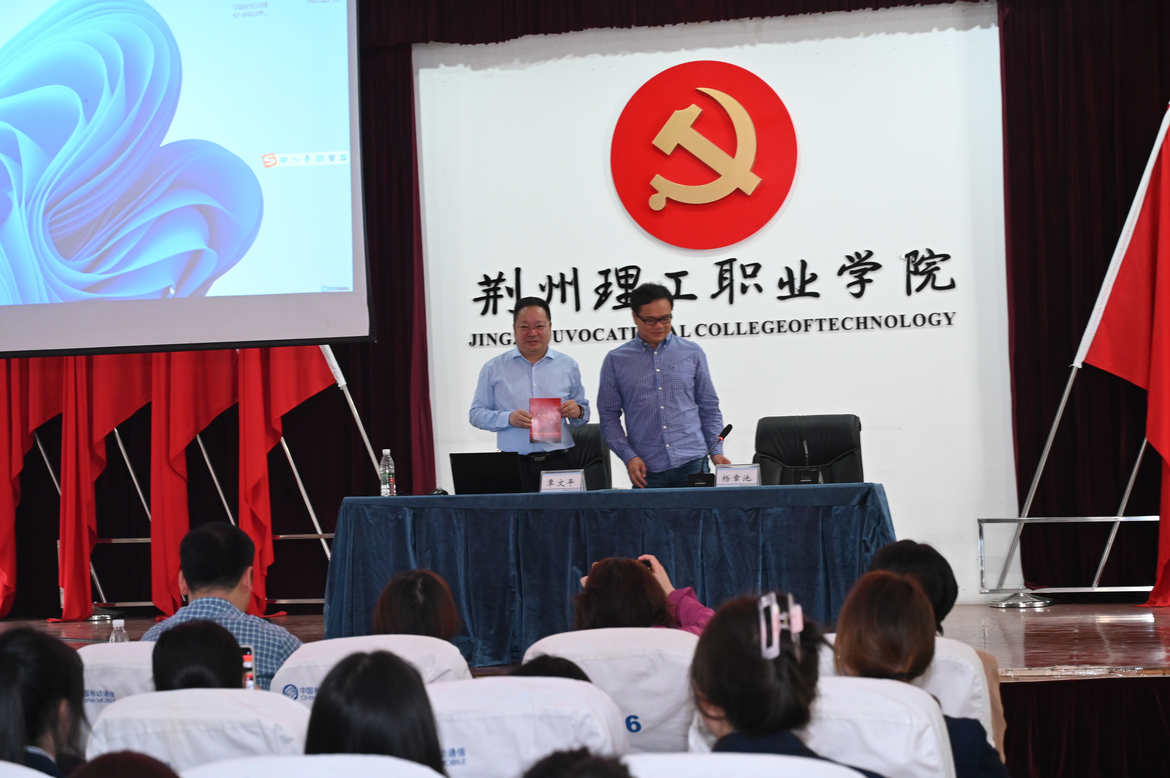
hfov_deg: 31.0
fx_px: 2111
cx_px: 585
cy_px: 389
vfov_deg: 20.9
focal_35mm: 65
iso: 3200
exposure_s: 1/80
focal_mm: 65
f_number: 5.6
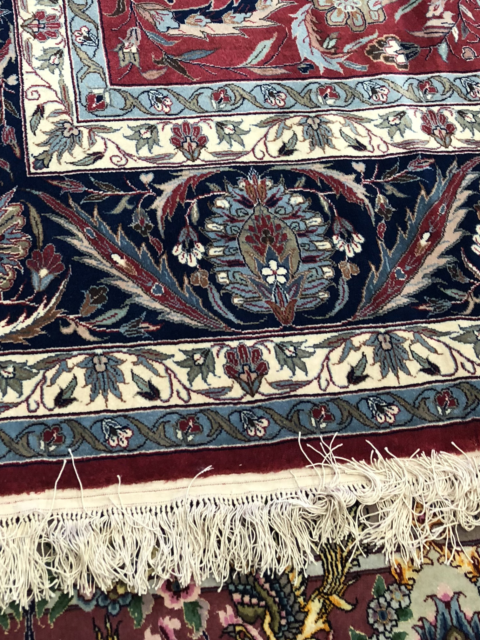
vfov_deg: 31.4
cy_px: 41
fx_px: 1072
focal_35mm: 58
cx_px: 143
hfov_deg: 25.0
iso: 40
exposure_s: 1/25
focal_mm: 3.99
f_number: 1.8
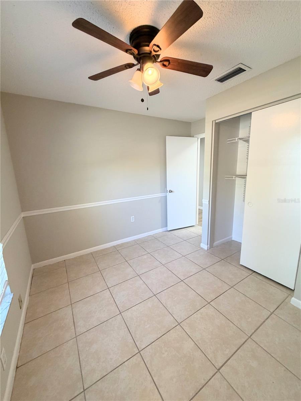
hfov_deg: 85.7
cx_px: 150
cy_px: 200
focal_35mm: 14
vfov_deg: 102.1
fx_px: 162
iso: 250
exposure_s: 1/120
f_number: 2.2
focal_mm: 2.22
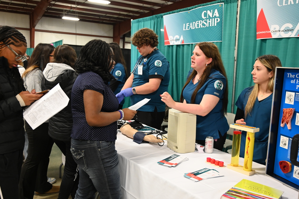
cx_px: 150
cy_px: 100
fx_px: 270
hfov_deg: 58.0
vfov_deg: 40.5
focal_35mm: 32
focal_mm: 32.5
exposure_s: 1/125
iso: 2800
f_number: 4
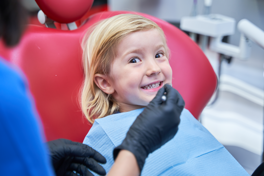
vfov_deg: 19.5
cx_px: 132
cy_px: 88
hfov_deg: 28.8
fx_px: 513
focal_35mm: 70
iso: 320
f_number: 2.8
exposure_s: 1/160
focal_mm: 70
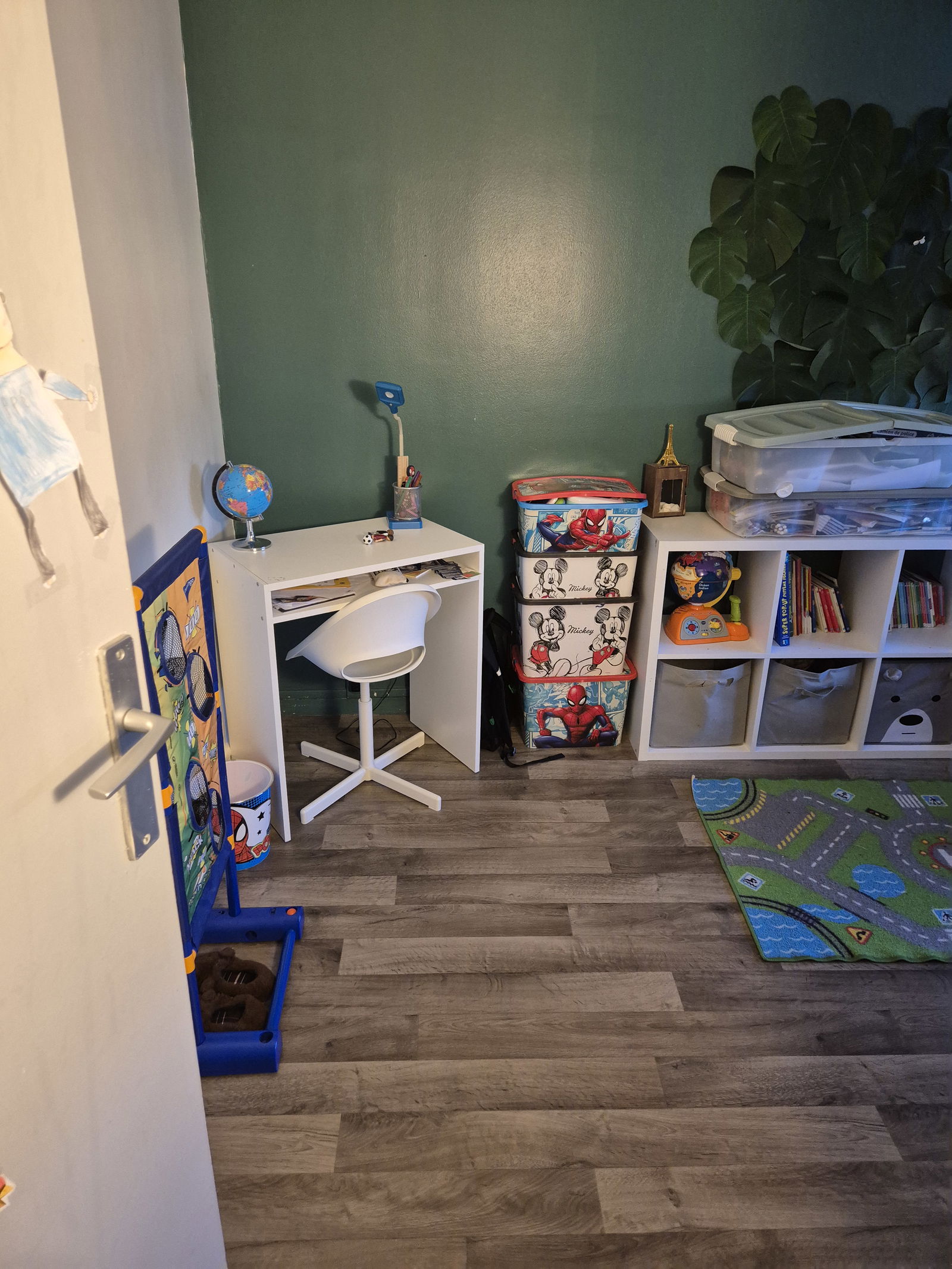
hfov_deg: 58.9
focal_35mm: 23
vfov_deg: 73.9
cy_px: 634
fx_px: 843
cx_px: 476
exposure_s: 1/100
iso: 800
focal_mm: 5.4
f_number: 1.8
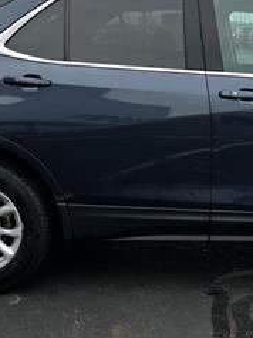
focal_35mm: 70
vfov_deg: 27.6
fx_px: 683
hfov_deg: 20.4
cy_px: 114
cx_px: 244
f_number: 1.5
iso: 32
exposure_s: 1/121
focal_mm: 5.7
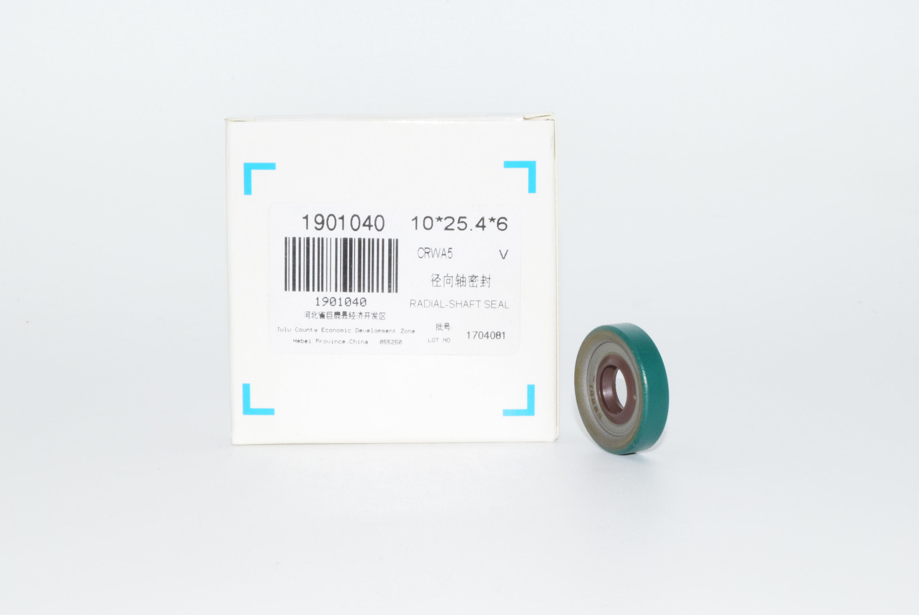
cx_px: 460
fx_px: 2108
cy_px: 308
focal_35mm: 82
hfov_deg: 24.6
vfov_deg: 16.6
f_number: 36
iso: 1600
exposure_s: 1/60
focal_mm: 55
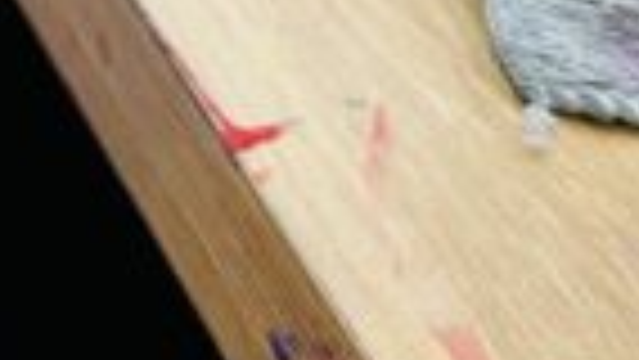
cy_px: -1026
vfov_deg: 5.8
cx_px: -1188
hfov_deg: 9.5
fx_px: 3119
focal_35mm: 184
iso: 100
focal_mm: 6.86
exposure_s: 1/100
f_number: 1.78
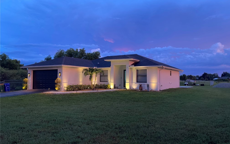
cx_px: 117
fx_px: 176
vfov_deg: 44.5
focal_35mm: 28
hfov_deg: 66.5
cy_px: 71
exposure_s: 1/60
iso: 400
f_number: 1.6
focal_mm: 5.1
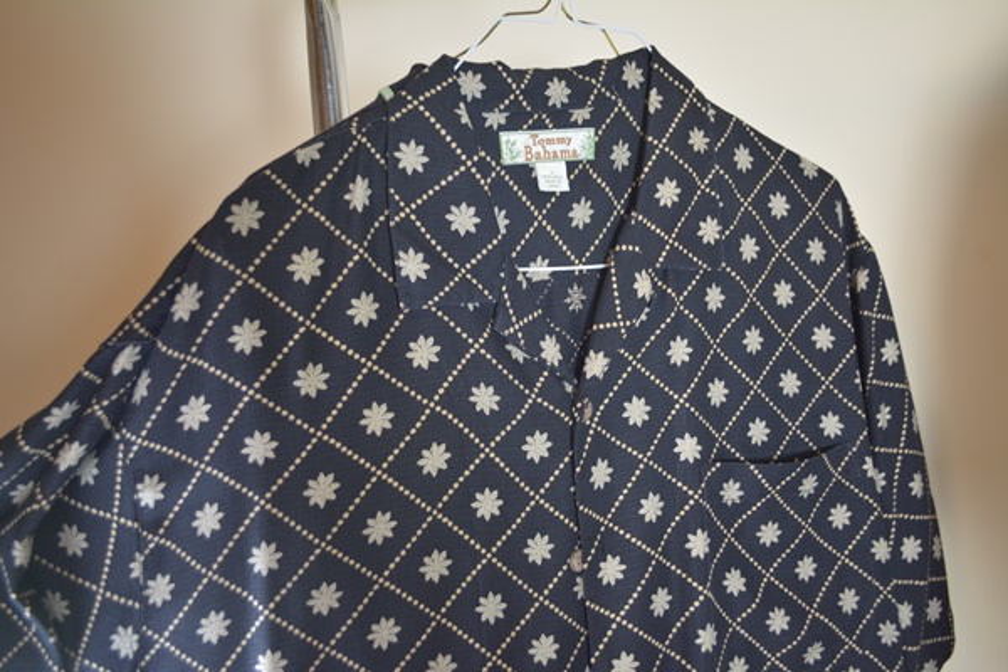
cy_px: 336
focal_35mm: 33
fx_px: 924
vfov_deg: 40.0
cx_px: 504
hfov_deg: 57.2
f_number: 4
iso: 800
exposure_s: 1/40
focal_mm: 22
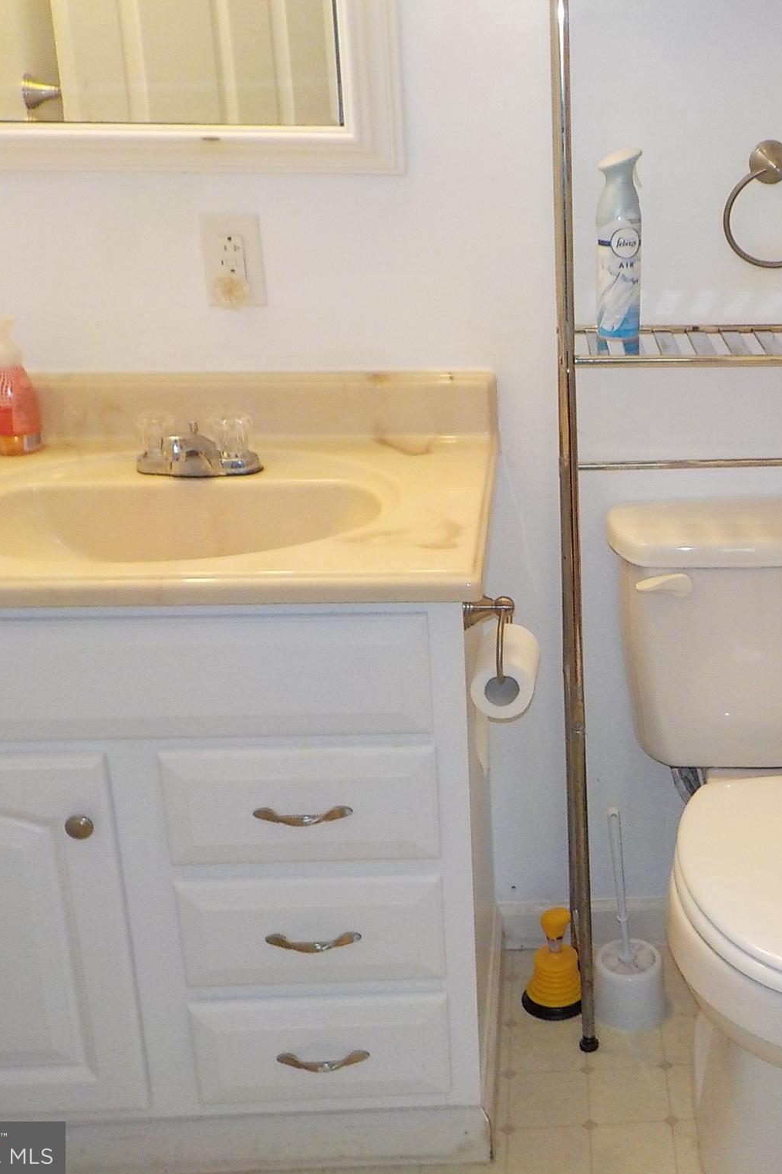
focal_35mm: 42
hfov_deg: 30.8
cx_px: 662
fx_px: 1368
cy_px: 592
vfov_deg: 46.4
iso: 360
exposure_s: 1/30
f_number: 3.3
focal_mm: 4.1
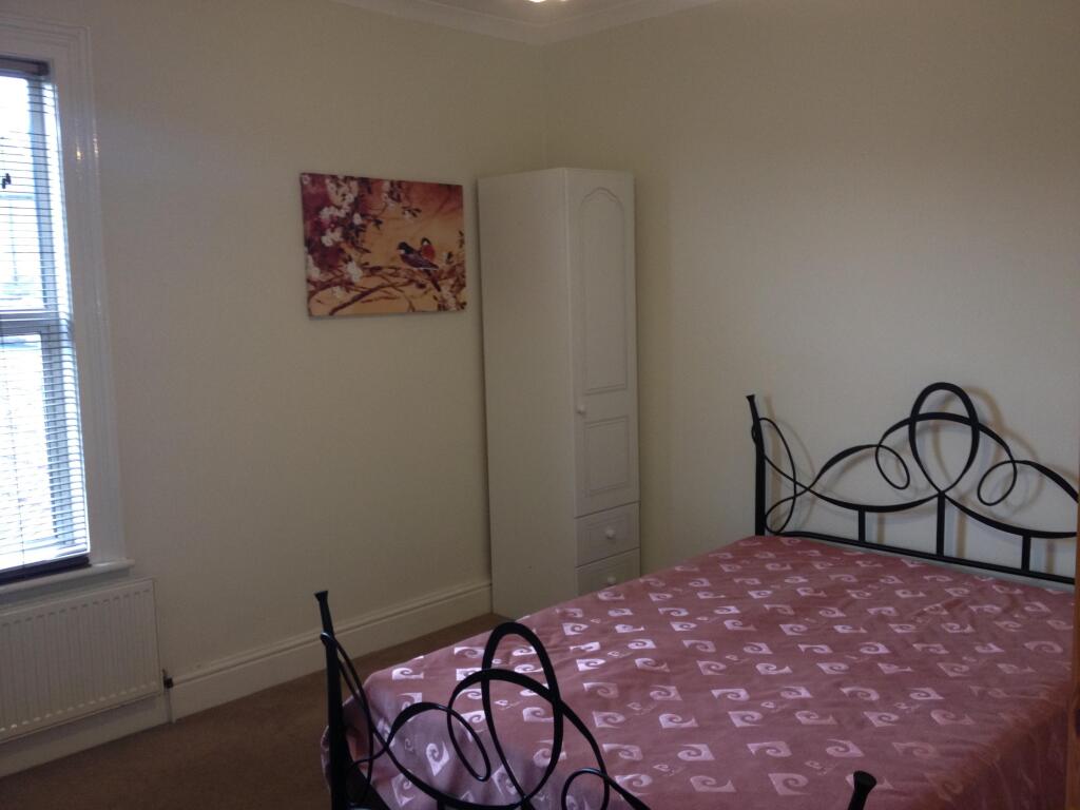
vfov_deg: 40.7
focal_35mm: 35
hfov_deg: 52.6
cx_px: 540
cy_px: 405
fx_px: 1092
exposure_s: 1/20
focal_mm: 4.28
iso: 125
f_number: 2.4
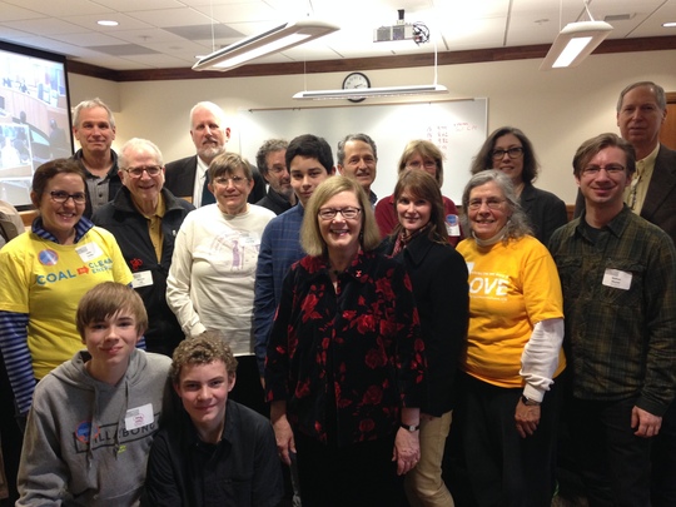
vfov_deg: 42.9
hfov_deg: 55.4
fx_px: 644
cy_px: 254
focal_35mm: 33
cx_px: 338
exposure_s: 1/20
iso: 160
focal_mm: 4.12
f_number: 2.4
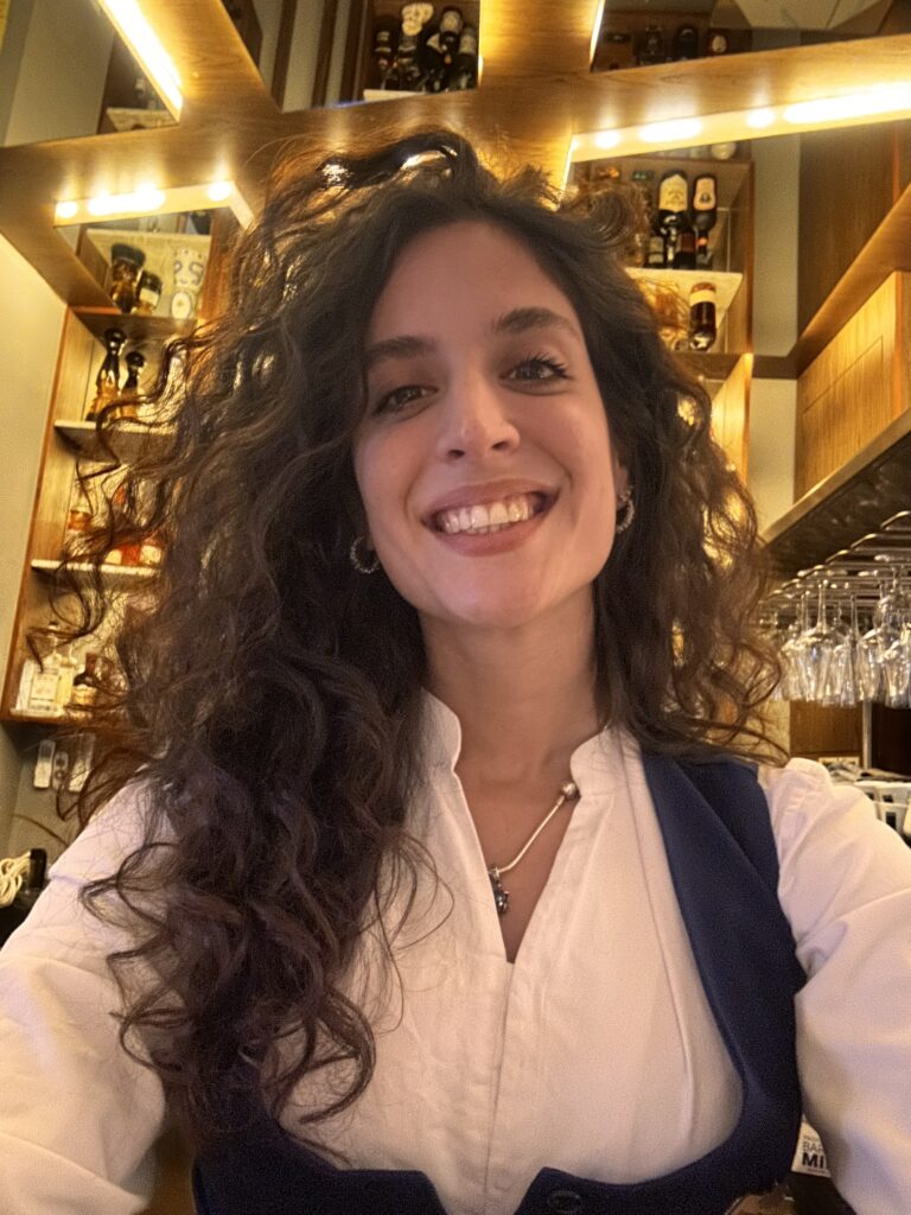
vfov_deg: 73.9
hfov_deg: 58.9
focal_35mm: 23
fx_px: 807
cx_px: 456
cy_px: 608
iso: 1250
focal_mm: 2.69
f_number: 1.9
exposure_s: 1/14
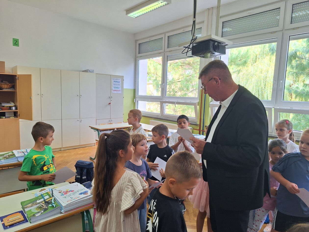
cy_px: 116
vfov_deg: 58.9
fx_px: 205
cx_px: 154
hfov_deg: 73.9
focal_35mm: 23
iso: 80
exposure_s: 1/100
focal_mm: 5.54
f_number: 1.8
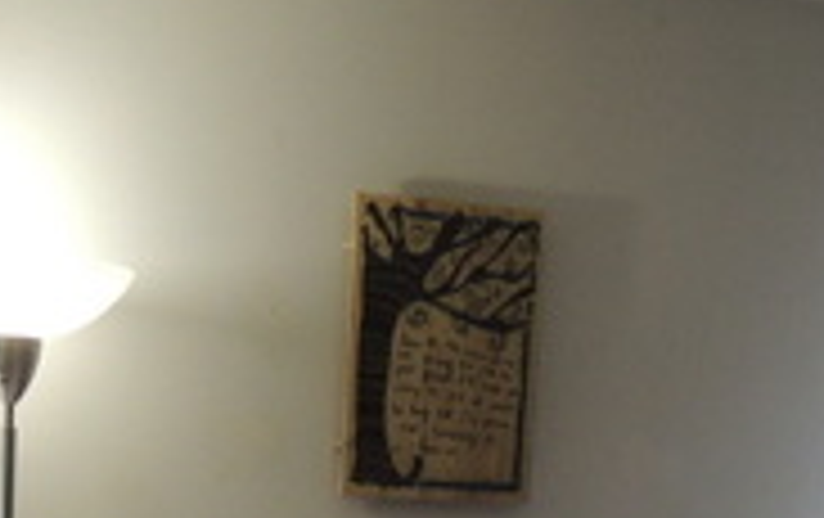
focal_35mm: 111
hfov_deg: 18.5
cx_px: 126
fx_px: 2497
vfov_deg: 10.5
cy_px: 1176
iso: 180
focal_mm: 4.3
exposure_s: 1/30
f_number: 2.8
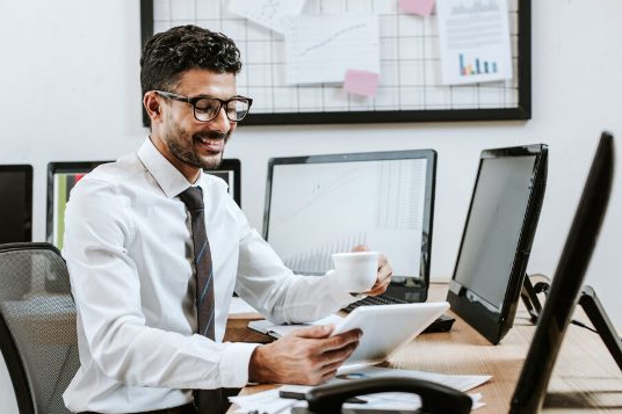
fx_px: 967
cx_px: 306
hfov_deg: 35.6
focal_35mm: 56
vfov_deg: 24.2
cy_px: 223
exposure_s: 1/160
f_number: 3.5
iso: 400
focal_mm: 50
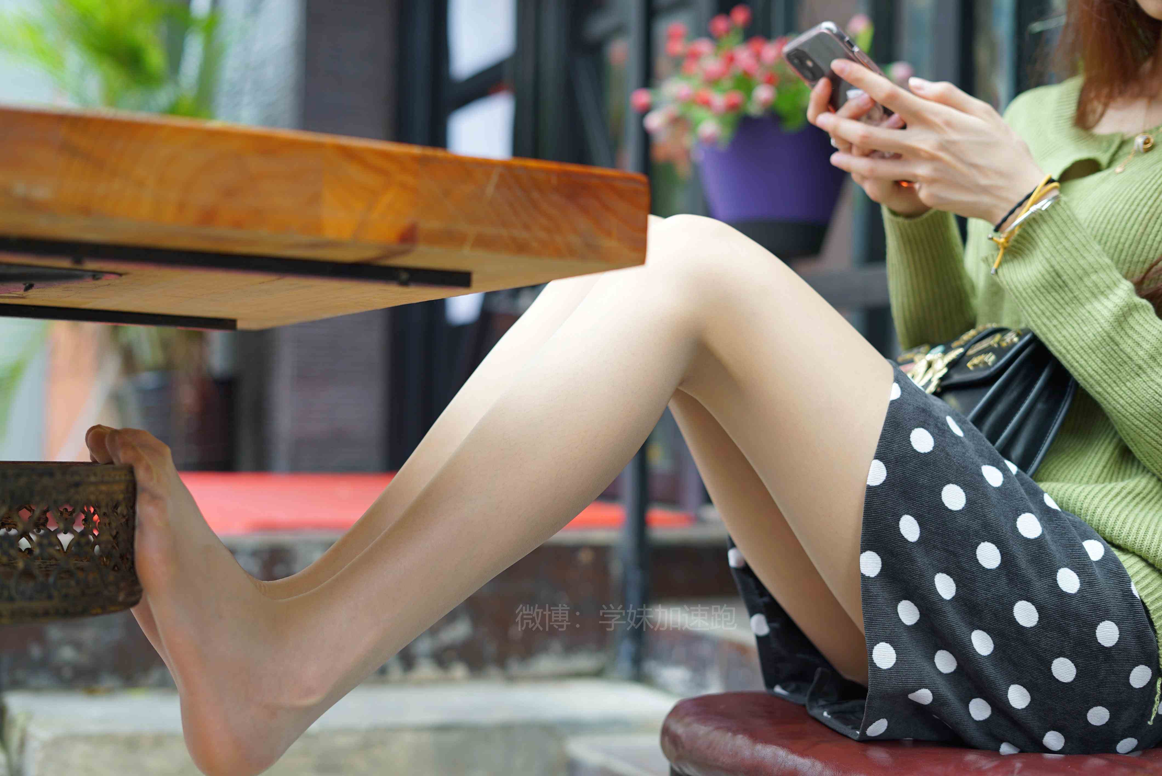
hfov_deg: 39.6
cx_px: 581
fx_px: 1615
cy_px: 388
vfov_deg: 27.0
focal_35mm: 50
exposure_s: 1/60
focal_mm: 50
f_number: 2.8
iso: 100
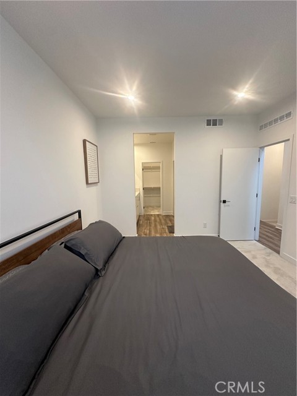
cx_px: 148
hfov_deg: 85.7
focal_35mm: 14
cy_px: 198
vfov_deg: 102.1
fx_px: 160
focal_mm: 2.22
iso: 250
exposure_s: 1/120
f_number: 2.2
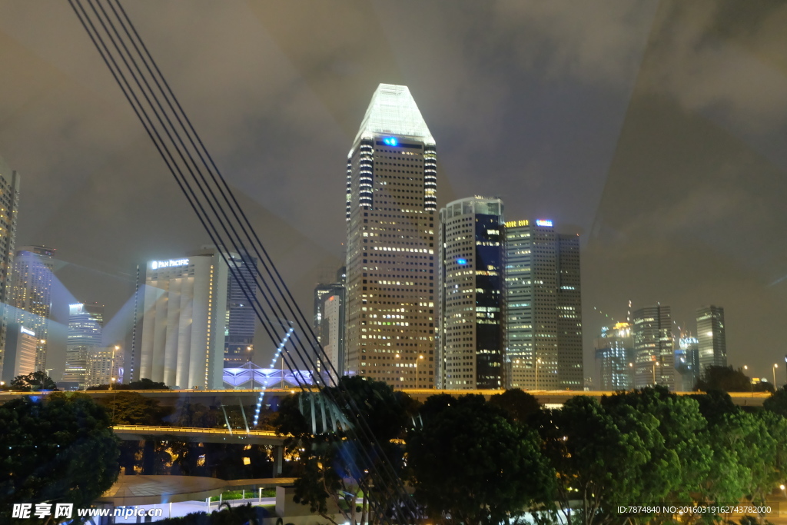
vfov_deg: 37.9
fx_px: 765
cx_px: 394
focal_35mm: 35
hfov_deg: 54.4
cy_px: 262
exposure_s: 1/4
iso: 3200
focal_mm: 23.2
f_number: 4.2
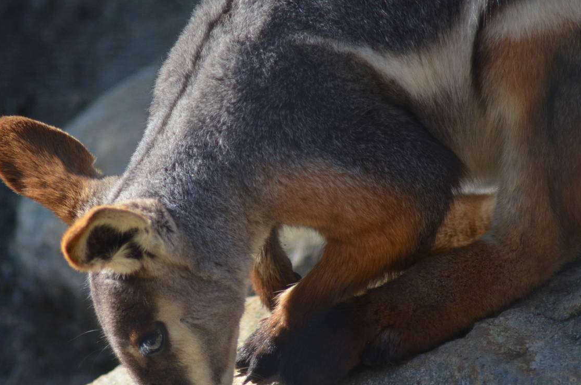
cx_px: 179
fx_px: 8618
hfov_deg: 3.9
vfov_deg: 2.6
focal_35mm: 535
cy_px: 230
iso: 800
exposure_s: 1/1000
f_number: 5
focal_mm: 250
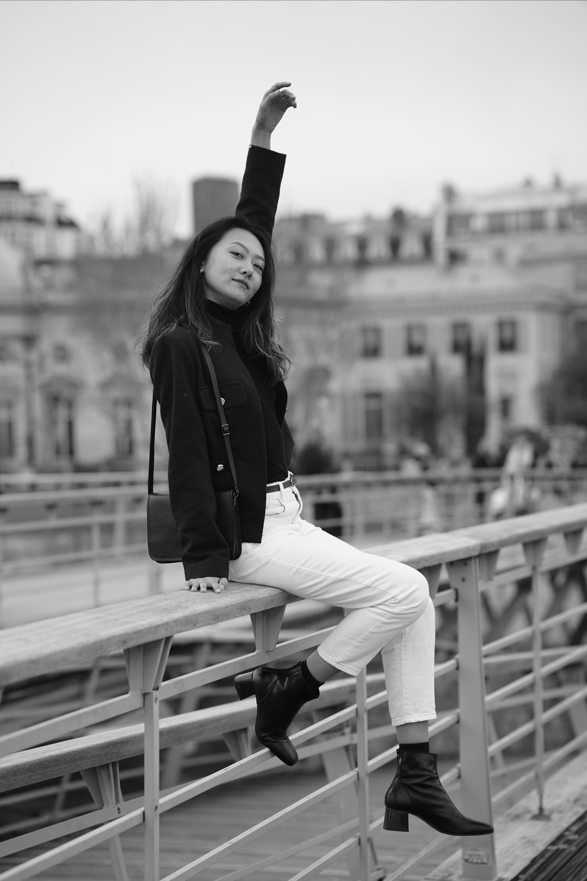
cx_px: 294
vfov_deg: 23.9
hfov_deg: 16.1
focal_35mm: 85
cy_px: 440
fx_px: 2079
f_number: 2.8
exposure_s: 1/400
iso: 125
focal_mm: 85
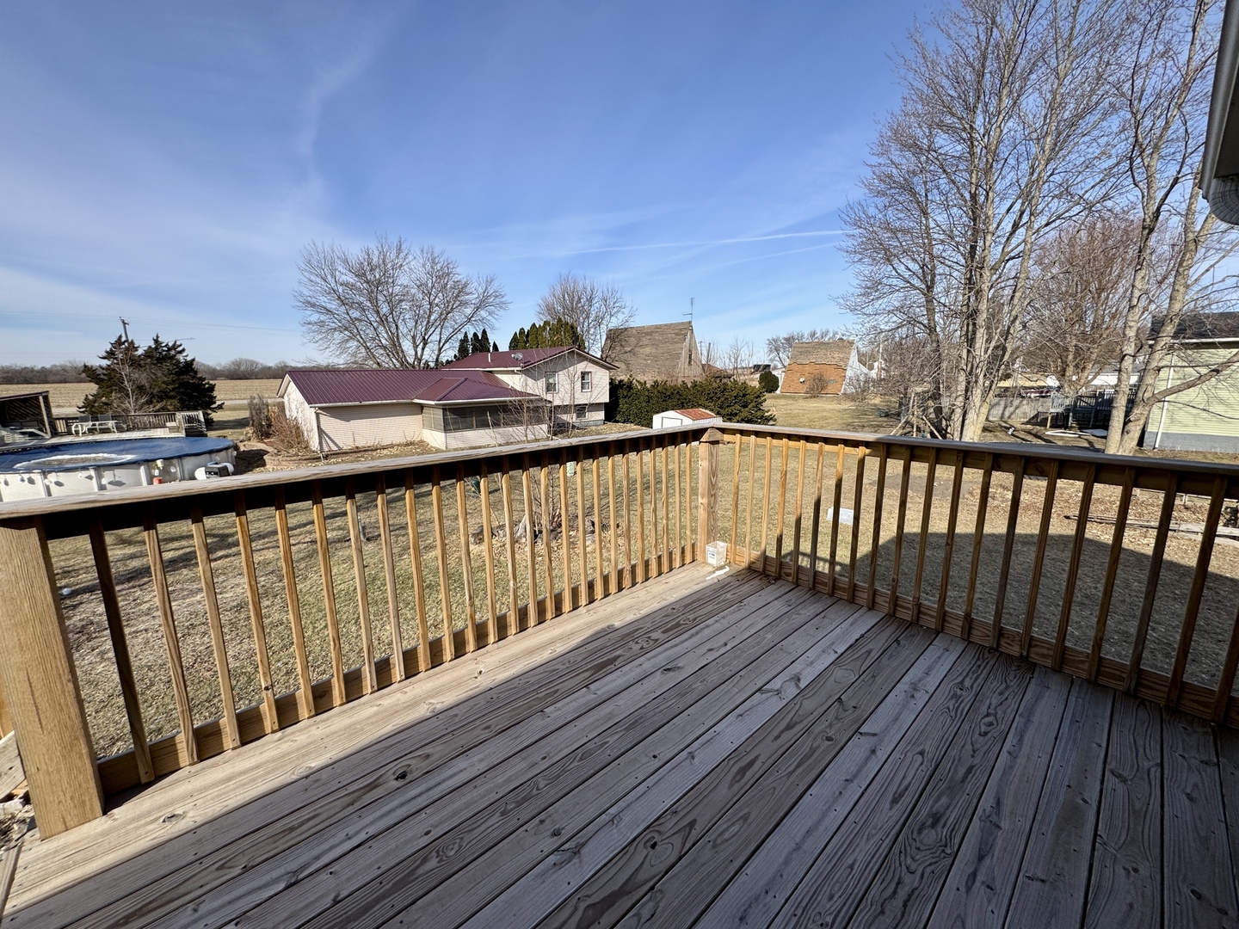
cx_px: 620
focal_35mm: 14
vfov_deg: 85.7
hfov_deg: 102.1
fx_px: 501
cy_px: 464
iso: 40
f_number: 2.2
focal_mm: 2.22
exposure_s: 1/1506
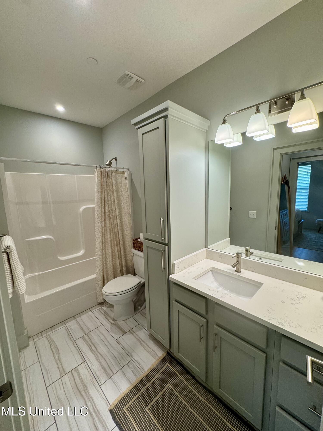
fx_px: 174
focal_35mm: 14
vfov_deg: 102.1
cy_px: 216
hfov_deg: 85.7
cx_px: 162
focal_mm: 2.22
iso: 125
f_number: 2.2
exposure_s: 1/120
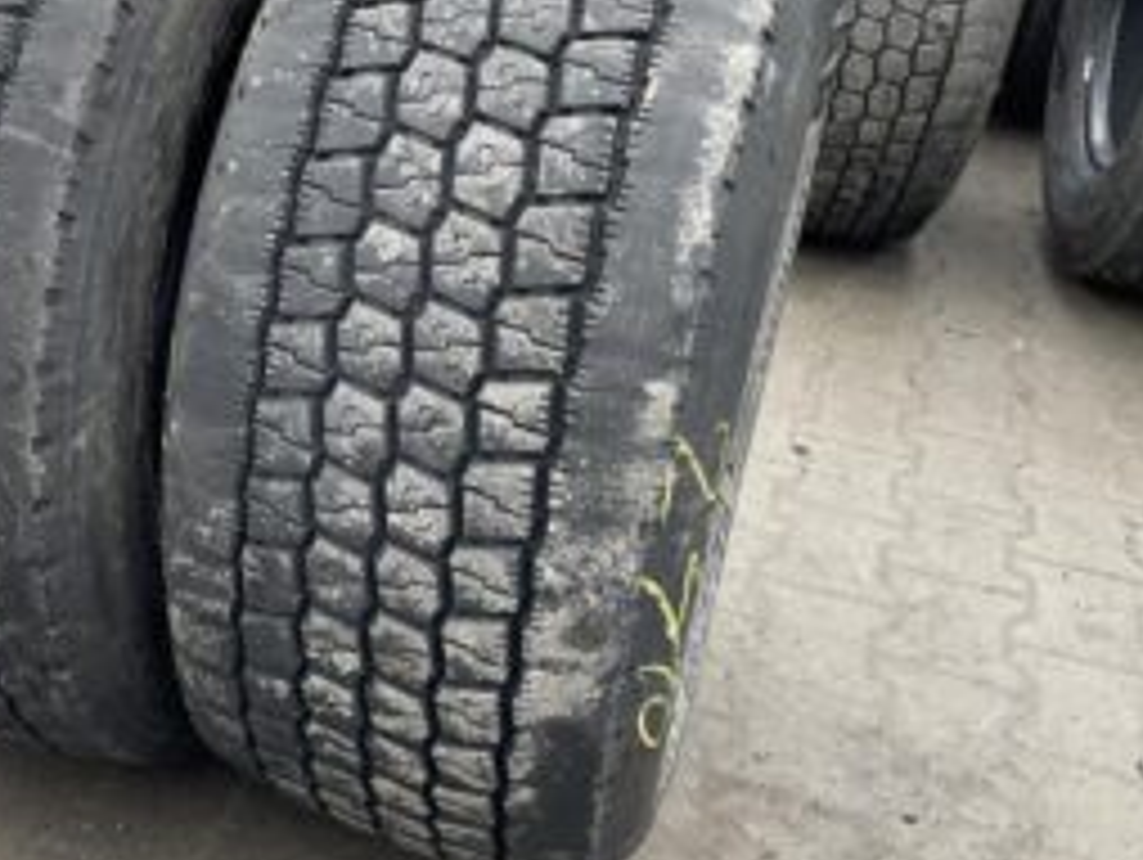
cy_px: 326
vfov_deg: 32.8
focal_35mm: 44
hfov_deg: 40.6
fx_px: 1454
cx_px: 184
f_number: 1.6
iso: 100
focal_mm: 4.2
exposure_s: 1/121
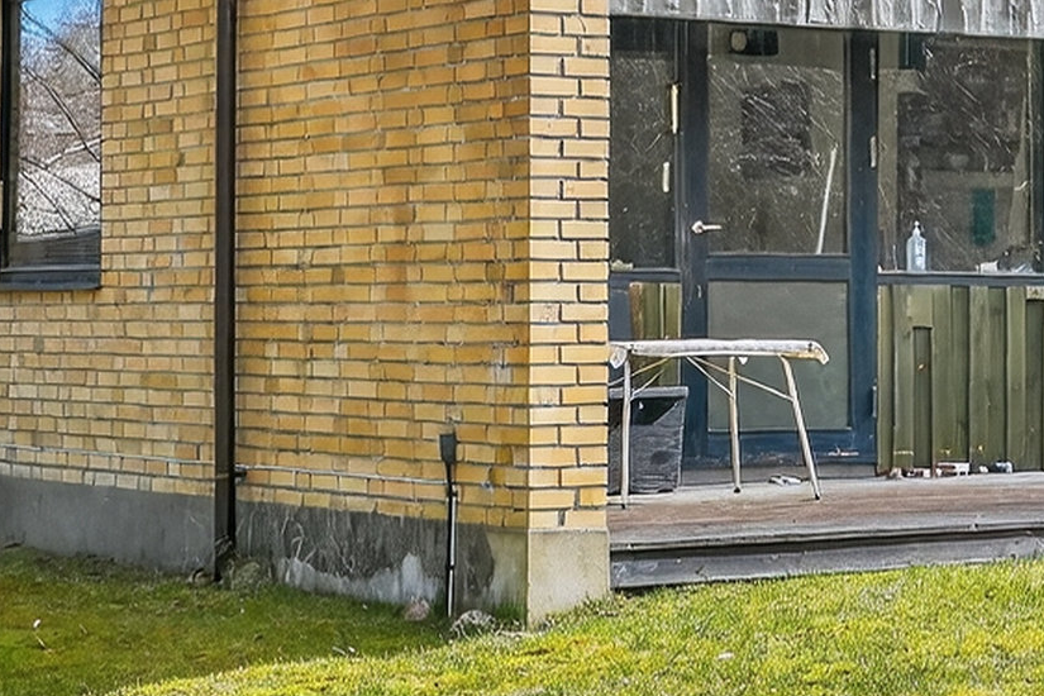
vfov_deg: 11.4
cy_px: 111
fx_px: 3480
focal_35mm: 120
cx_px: 973
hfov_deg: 16.8
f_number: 8
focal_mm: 33
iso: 400
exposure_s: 1/125
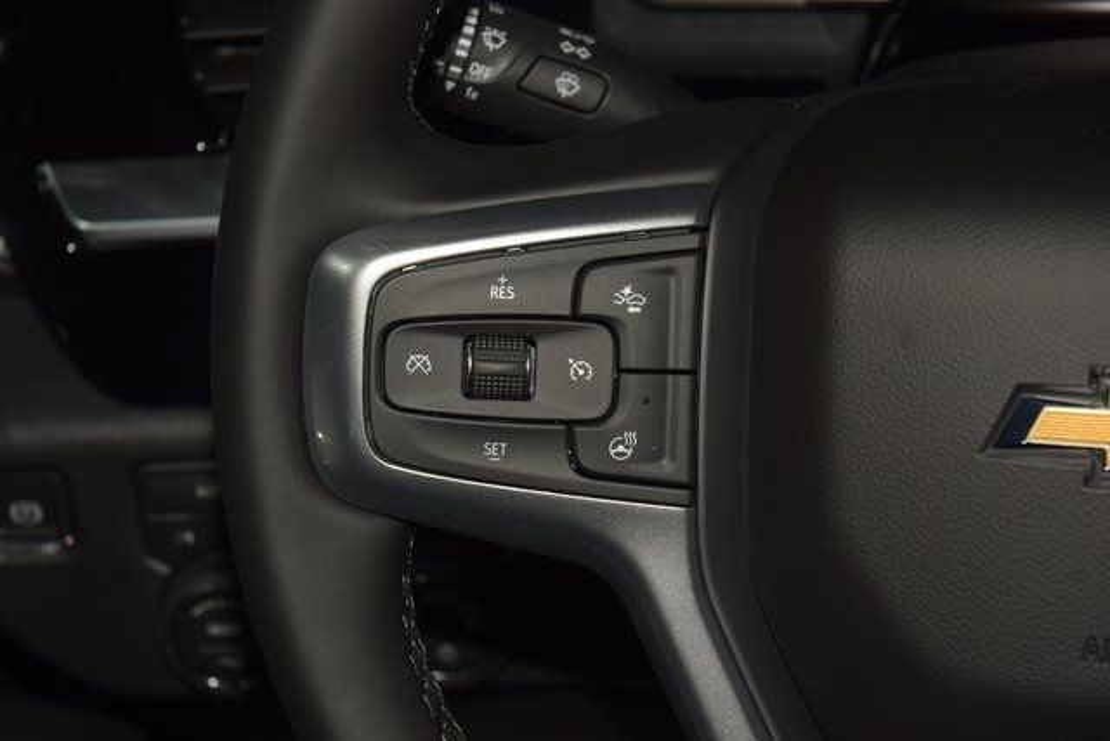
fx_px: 3238
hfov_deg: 19.5
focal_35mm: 105
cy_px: 370
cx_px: 555
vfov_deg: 13.0
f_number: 8
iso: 100
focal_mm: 70
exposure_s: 1/125
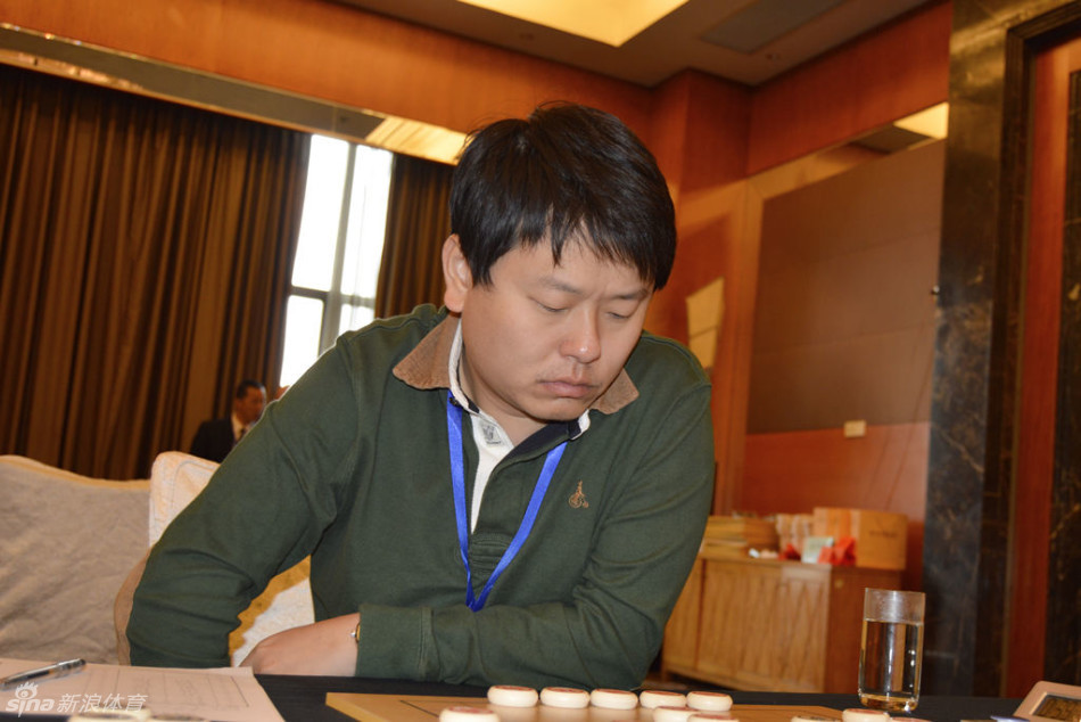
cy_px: 361
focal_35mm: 39
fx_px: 1171
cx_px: 540
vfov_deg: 34.2
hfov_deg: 49.5
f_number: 4
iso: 400
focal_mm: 26
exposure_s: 1/80
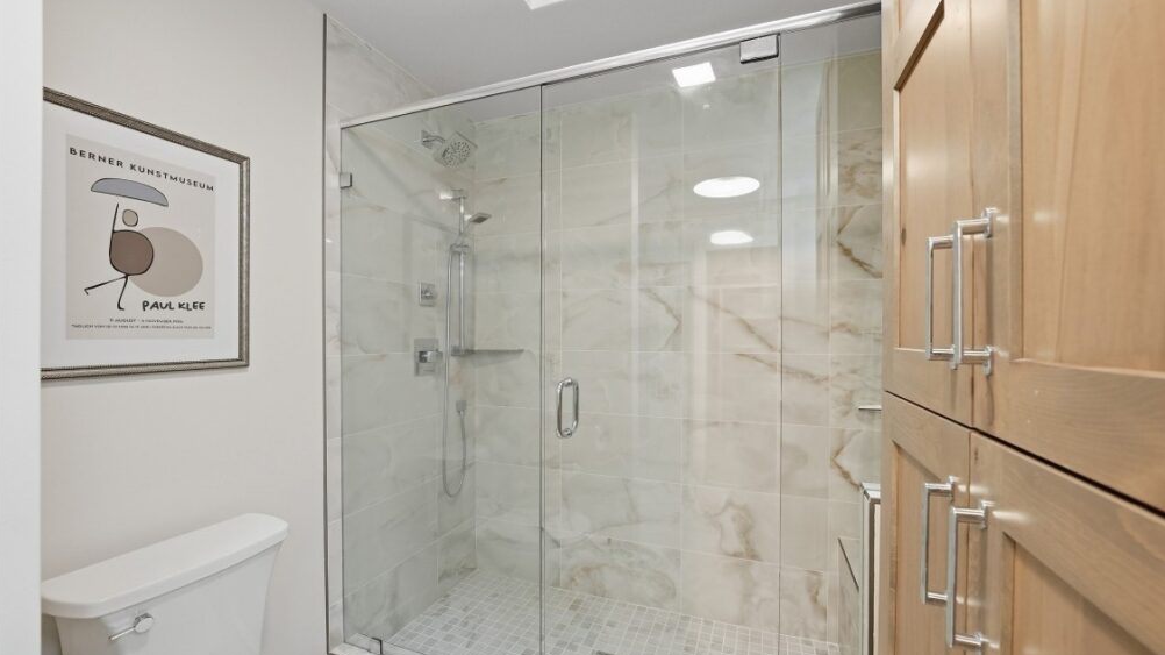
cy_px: 351
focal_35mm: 15
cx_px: 591
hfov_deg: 103.0
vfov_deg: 70.4
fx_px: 463
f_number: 7.1
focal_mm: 14
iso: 1250
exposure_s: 1/160
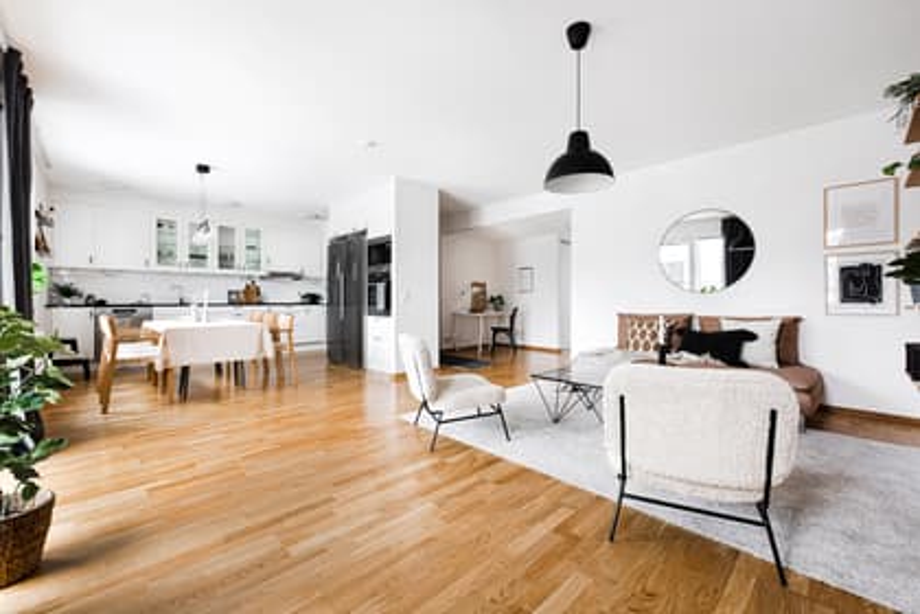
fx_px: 383
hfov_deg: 100.4
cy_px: 307
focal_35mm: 15
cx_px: 460
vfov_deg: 77.3
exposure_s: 3
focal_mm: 15
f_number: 8
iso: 100
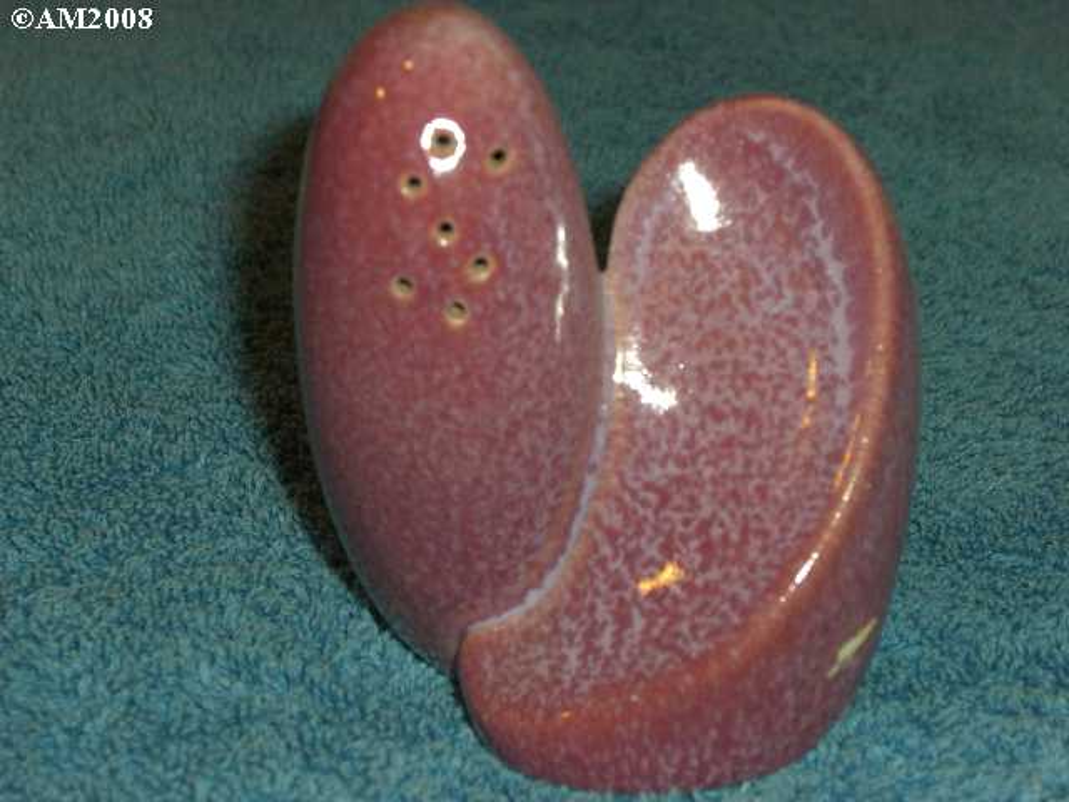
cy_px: 401
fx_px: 2872
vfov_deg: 15.9
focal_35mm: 93
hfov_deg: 21.1
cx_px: 534
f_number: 9.6
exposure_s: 1/30
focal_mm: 19.4
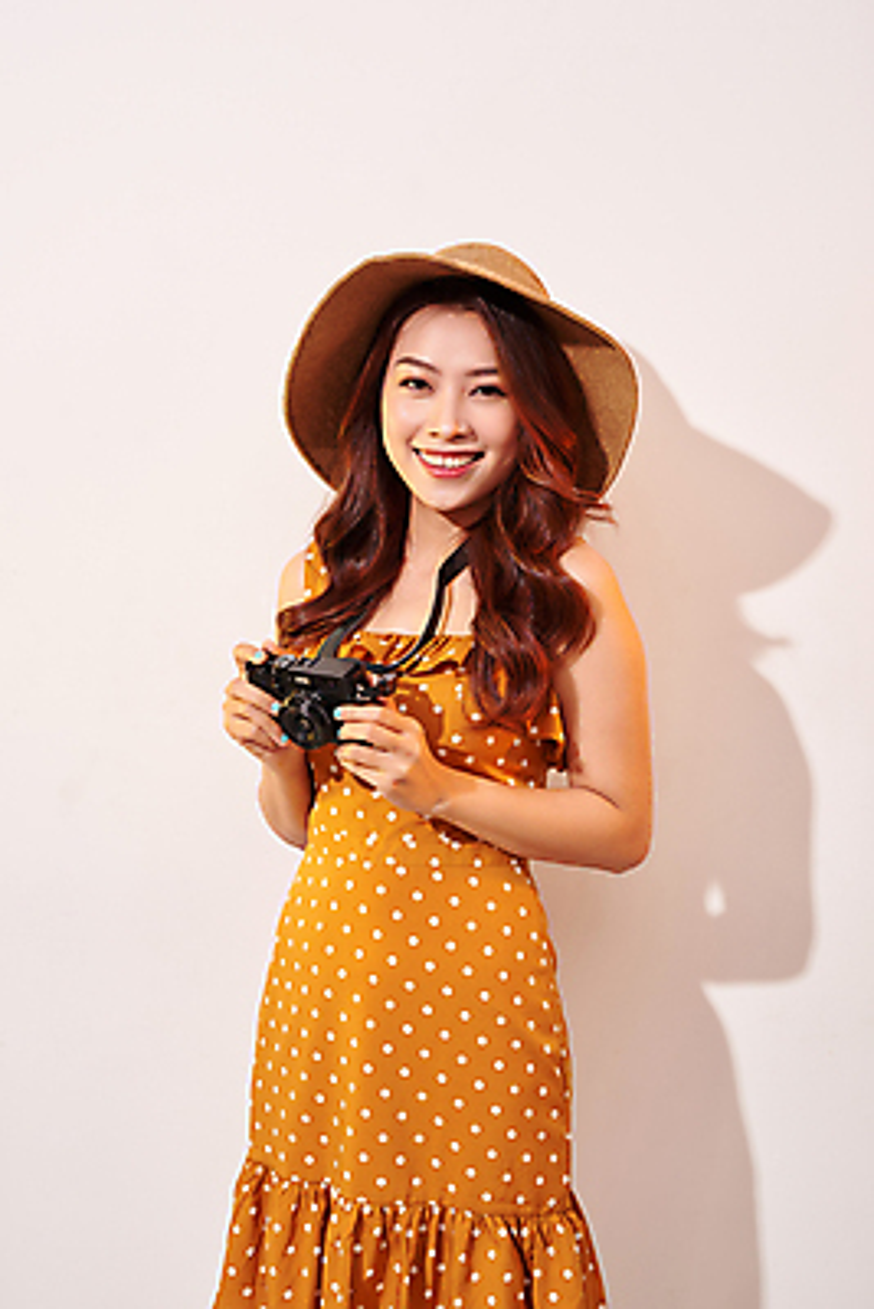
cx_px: 437
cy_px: 654
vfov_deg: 39.6
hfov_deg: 27.0
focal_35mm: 50
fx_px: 1819
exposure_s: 1/160
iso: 100
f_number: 5.6
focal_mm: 50
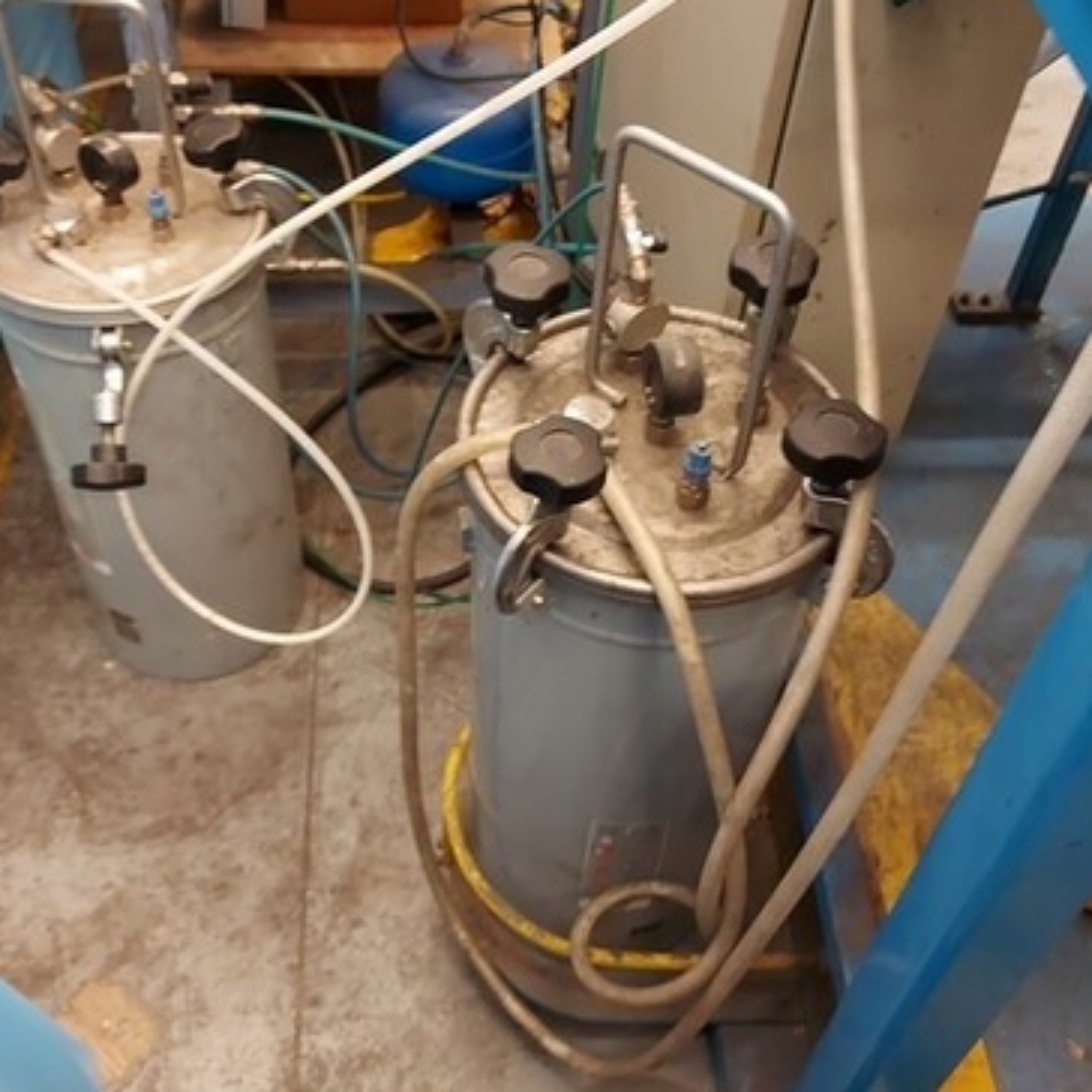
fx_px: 1249
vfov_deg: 47.1
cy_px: 462
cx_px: 495
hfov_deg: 47.2
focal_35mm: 35
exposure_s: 1/24
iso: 320
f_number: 1.8
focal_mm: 5.23
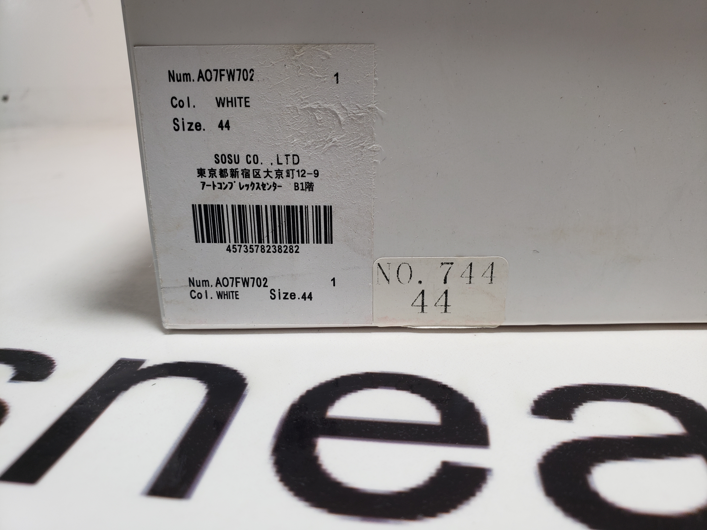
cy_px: 265
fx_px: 531
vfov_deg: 53.1
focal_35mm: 26
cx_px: 354
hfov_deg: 67.3
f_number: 2.4
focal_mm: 4.3
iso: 50
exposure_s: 1/174
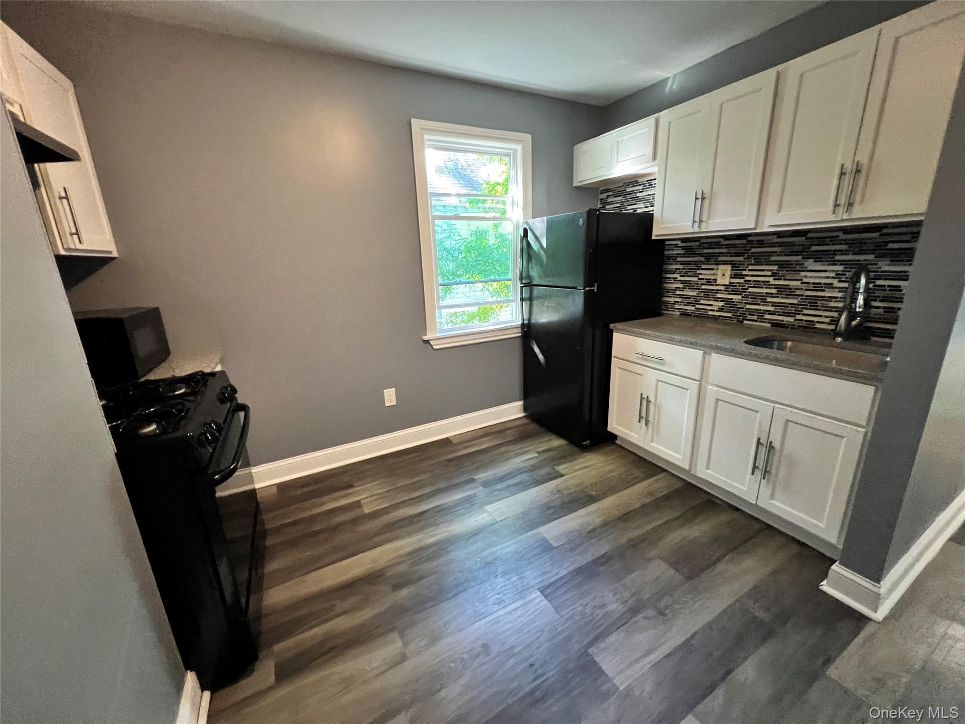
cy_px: 362
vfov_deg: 89.9
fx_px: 362
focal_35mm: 13
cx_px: 482
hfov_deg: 106.2
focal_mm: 1.57
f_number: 1.8
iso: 640
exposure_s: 1/40
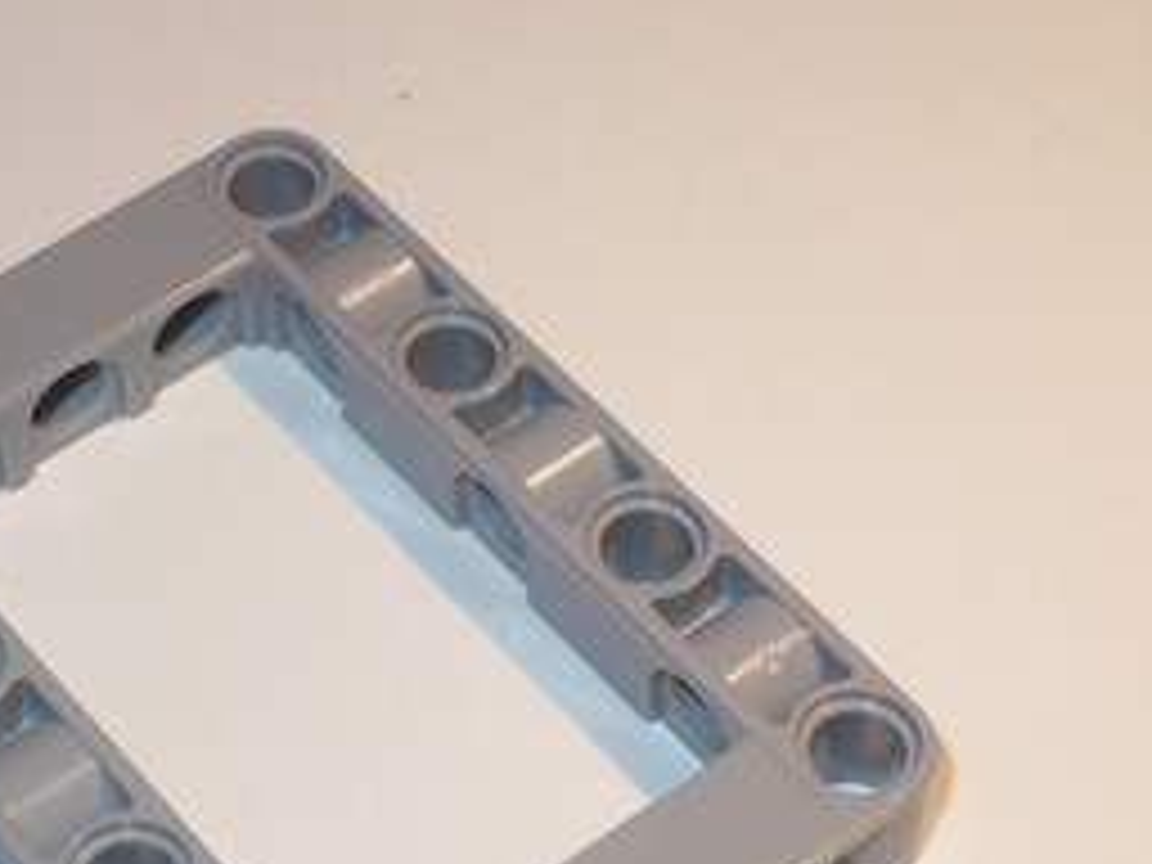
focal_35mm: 103
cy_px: 621
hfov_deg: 19.1
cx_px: 454
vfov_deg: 14.3
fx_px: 3428
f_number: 2.8
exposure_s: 1/80
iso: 100
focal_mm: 6.1
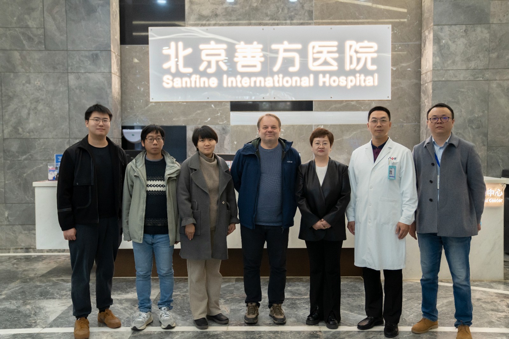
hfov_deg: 54.4
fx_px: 495
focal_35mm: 35
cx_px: 254
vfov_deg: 37.8
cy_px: 170
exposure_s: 1/500
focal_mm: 35
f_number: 3.2
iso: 1600
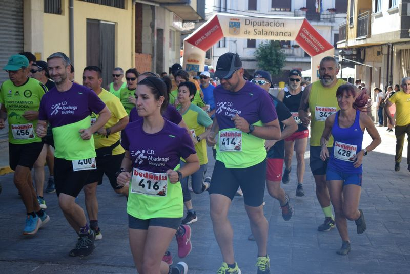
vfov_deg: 20.2
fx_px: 769
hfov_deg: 29.8
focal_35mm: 68
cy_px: 137
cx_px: 205
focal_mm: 45
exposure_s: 1/800
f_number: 5
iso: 800
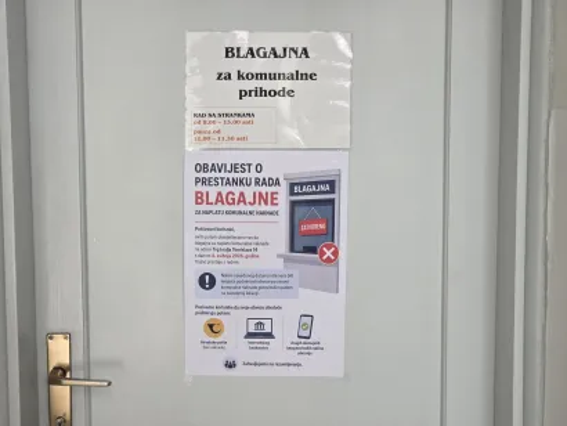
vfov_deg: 21.3
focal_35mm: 69
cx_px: 284
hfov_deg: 28.1
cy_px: 213
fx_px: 1131
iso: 80
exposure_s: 1/100
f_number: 2.4
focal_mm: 7
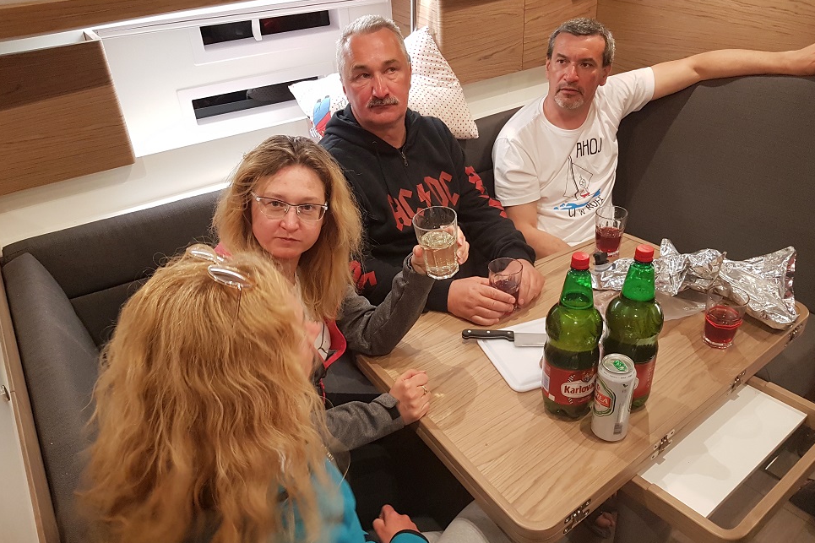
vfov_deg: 46.4
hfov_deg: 65.5
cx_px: 405
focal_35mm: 28
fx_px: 634
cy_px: 282
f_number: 1.7
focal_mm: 4.2
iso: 200
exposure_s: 1/18
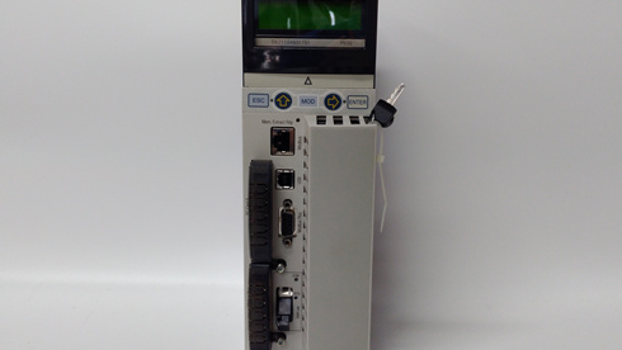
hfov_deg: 64.3
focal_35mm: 30
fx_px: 495
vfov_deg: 39.0
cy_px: 168
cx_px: 314
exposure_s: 1/33
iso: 172
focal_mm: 3.79
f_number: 2
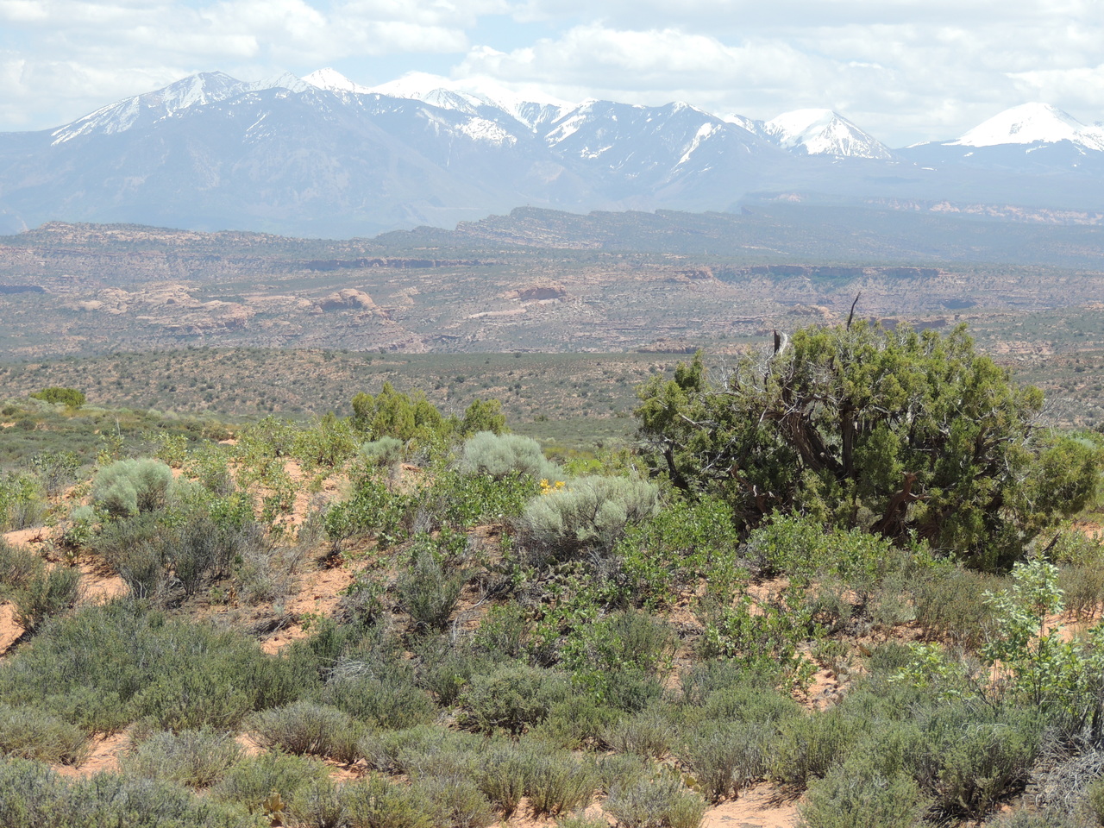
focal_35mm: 120
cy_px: 414
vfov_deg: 12.3
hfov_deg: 16.4
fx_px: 3827
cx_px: 552
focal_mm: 21.4
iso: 100
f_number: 4.2
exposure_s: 1/500
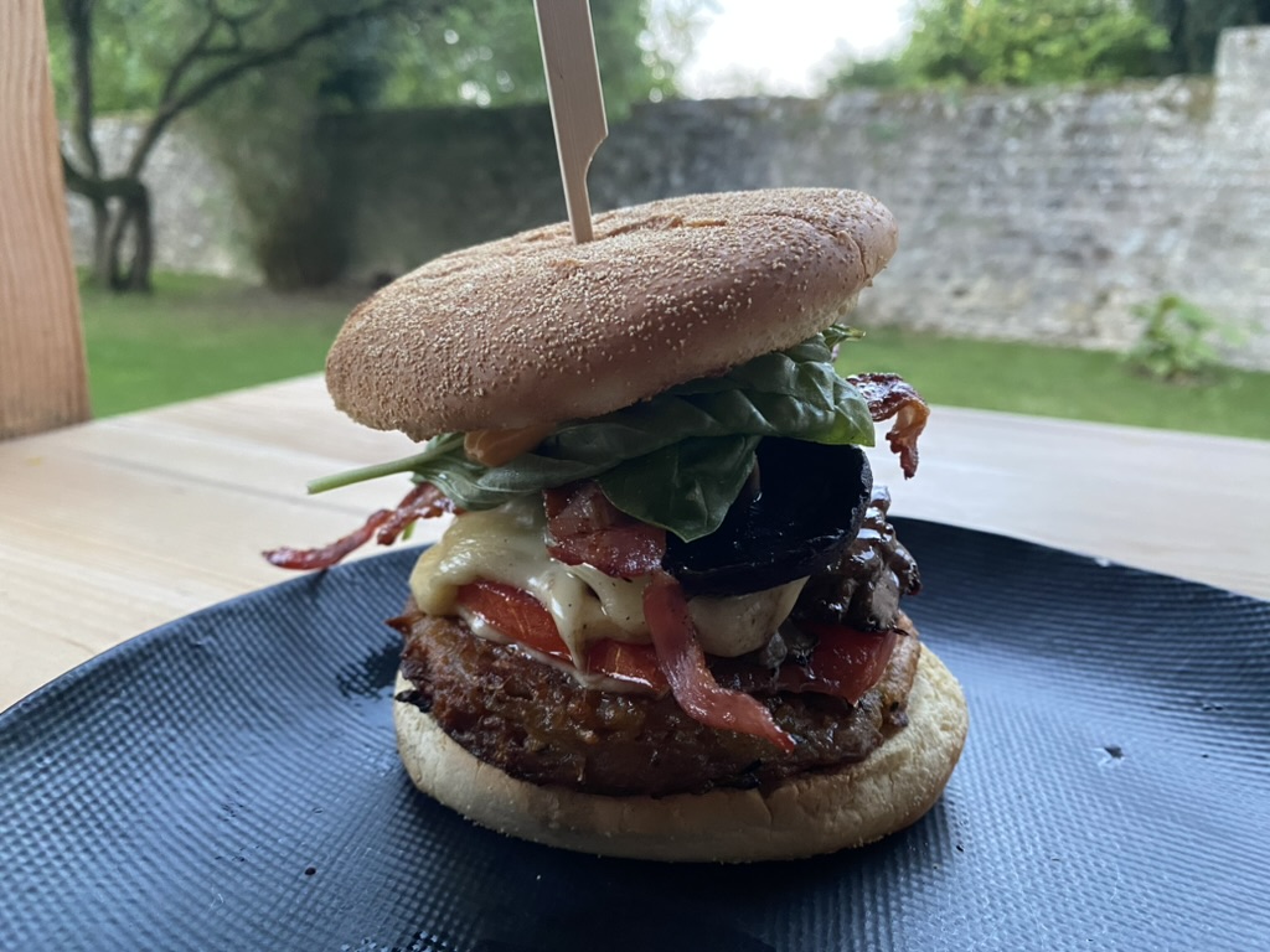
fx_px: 954
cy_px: 476
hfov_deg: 67.3
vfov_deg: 53.1
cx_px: 635
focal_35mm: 26
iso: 640
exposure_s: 1/40
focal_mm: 4.25
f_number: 1.8
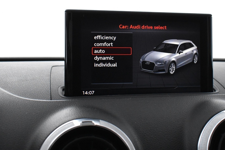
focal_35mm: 50
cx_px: 132
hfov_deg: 39.5
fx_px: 313
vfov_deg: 26.9
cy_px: 55
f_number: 4
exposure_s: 1/60
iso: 3200
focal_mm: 18
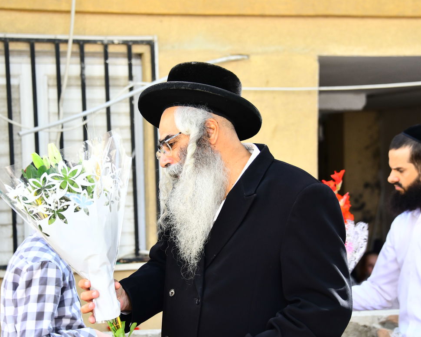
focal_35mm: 111
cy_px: 180
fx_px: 1383
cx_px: 179
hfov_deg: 17.3
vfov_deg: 13.9
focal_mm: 82
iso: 1000
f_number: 5
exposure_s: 1/320
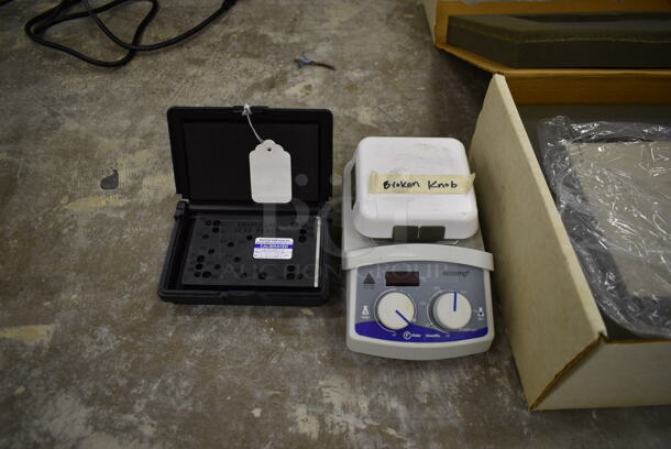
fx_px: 504
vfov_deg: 48.0
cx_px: 336
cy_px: 224
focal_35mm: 27
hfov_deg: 67.3
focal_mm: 18
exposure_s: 1/30
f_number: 3.5
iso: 180
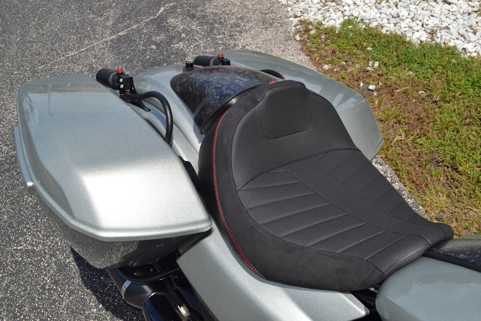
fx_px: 481
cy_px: 160
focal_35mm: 36
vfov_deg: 36.9
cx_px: 240
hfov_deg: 53.1
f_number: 11
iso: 100
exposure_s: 1/200
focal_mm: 24
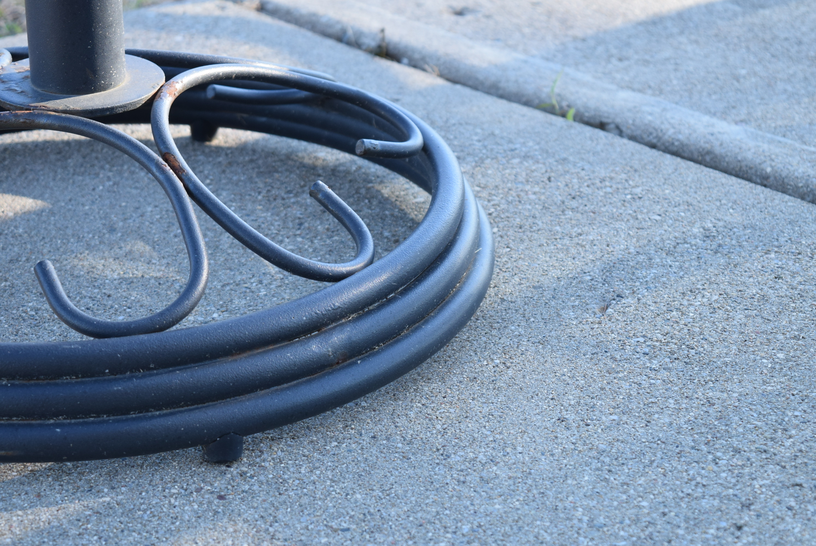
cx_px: 408
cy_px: 273
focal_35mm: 82
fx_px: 1871
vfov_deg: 16.6
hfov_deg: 24.6
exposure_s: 1/125
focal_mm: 55
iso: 400
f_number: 6.3
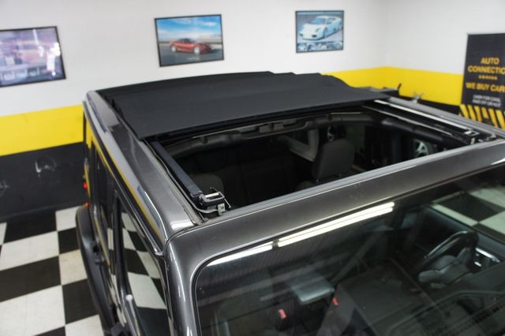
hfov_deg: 67.4
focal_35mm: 27
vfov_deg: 47.9
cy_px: 168
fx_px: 379
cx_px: 252
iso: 400
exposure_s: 1/30
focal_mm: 18
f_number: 3.5
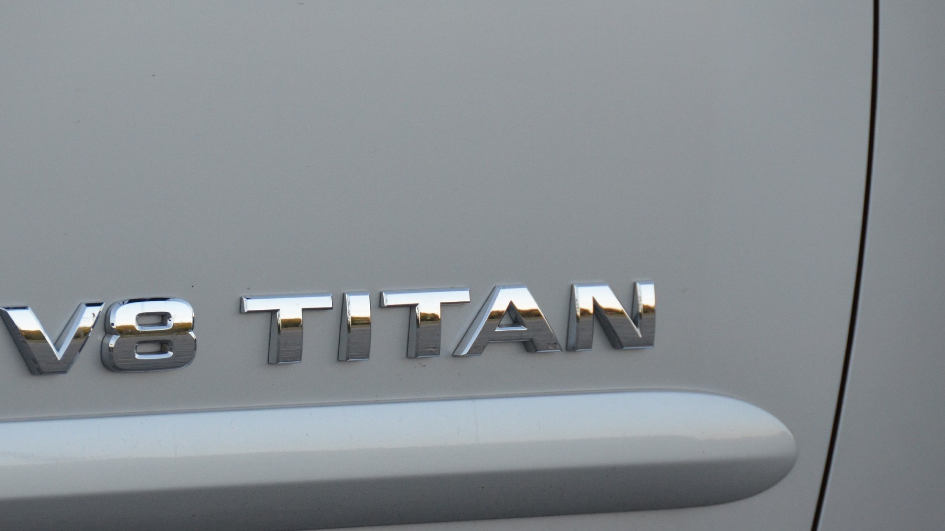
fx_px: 9923
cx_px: 386
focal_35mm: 396
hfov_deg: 5.5
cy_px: 331
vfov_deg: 3.1
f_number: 5.6
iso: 1250
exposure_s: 1/500
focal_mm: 200
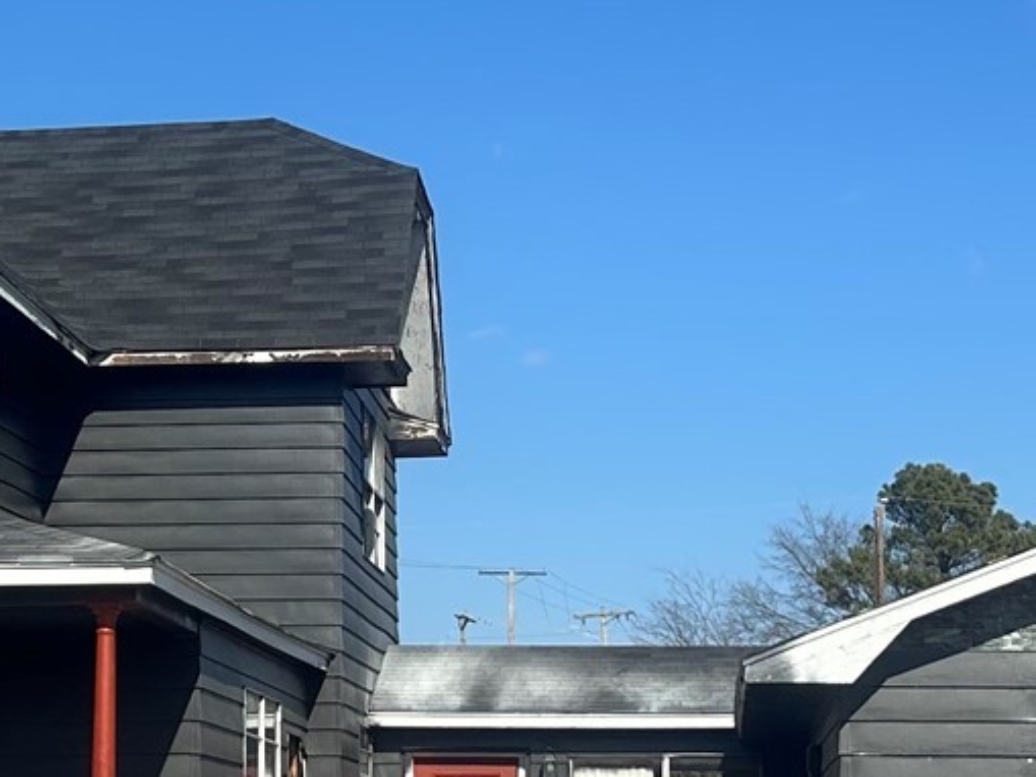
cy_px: 340
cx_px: 320
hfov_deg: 19.9
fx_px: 2934
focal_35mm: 98
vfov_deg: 15.1
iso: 50
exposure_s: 1/4831
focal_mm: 5.7
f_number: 1.5
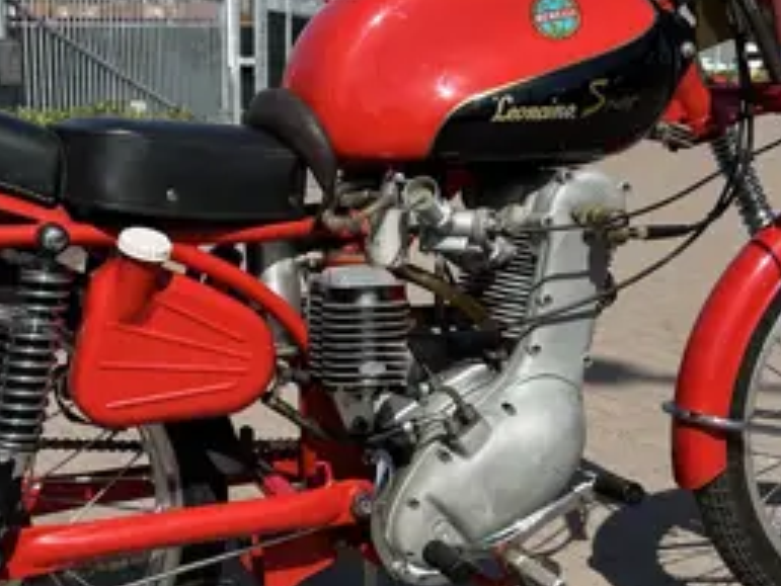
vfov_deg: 26.1
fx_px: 1264
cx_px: 325
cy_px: 261
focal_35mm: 56
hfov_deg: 34.3
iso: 80
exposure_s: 1/4545
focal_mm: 6.86
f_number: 1.78
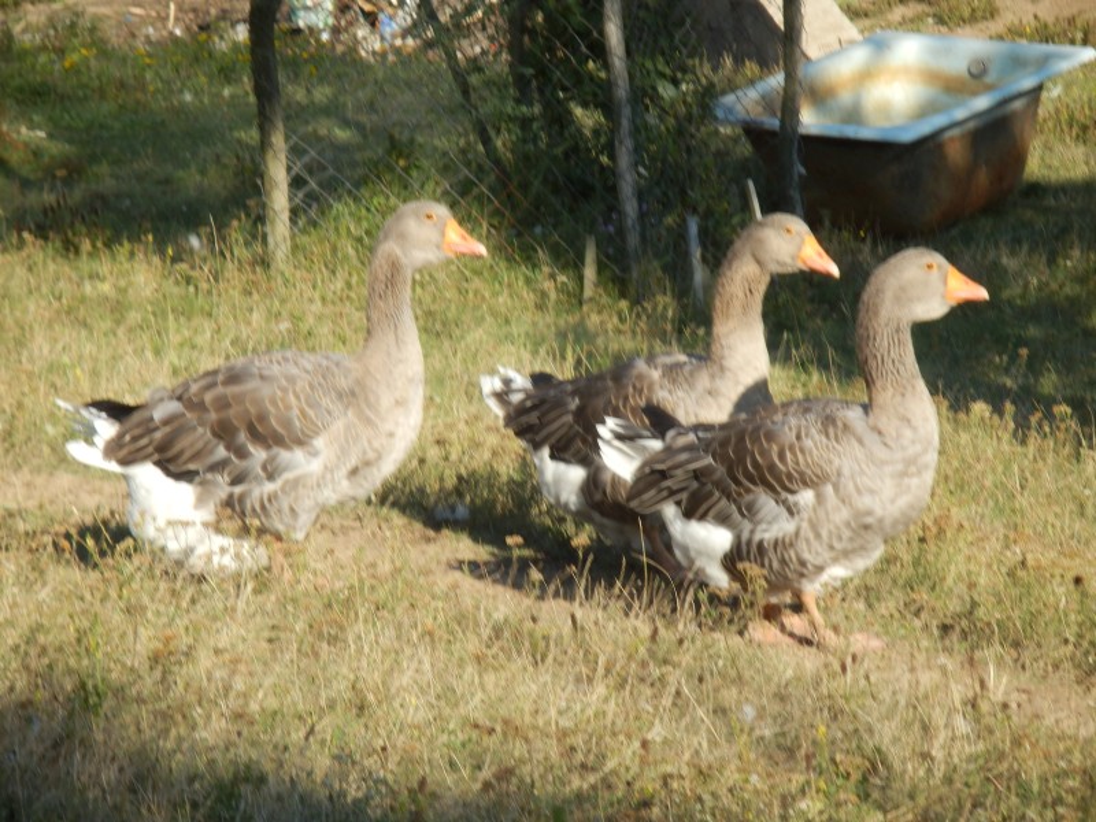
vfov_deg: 5.6
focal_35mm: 267
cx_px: 548
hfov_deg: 7.4
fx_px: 8454
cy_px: 411
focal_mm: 47.3
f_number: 5.9
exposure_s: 1/250
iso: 100
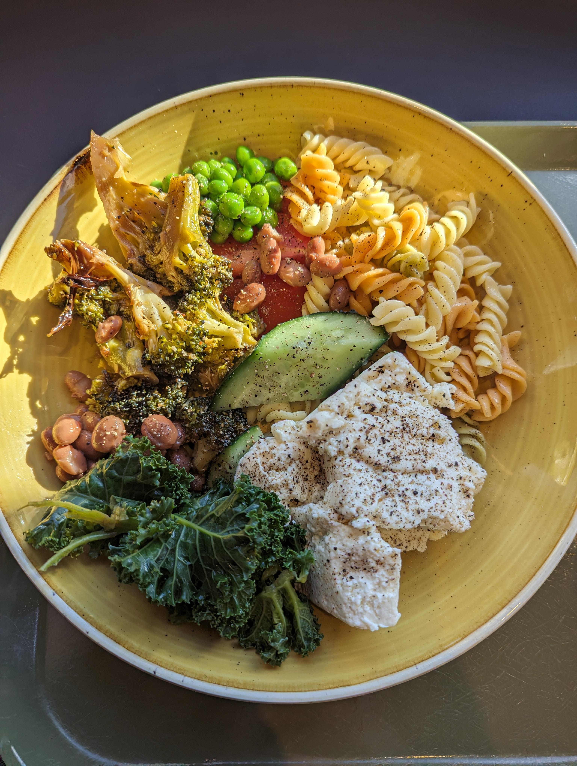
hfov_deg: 56.9
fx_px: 532
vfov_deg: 71.5
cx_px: 288
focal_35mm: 24
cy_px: 383
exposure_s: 1/1133
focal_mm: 6.81
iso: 50
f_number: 1.85
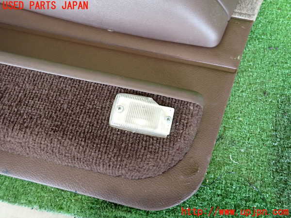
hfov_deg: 69.4
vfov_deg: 54.9
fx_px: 210
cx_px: 146
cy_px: 109
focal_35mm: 25
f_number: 2
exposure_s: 1/30
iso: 400
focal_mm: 4.5
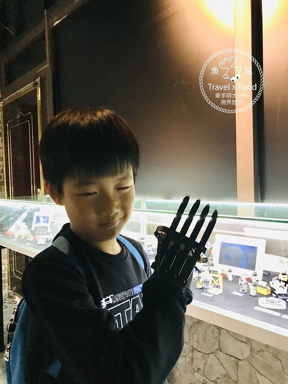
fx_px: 311
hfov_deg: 49.7
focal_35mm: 28
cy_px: 192
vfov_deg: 63.4
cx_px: 144
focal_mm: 3.99
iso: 100
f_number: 1.8
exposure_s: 1/15
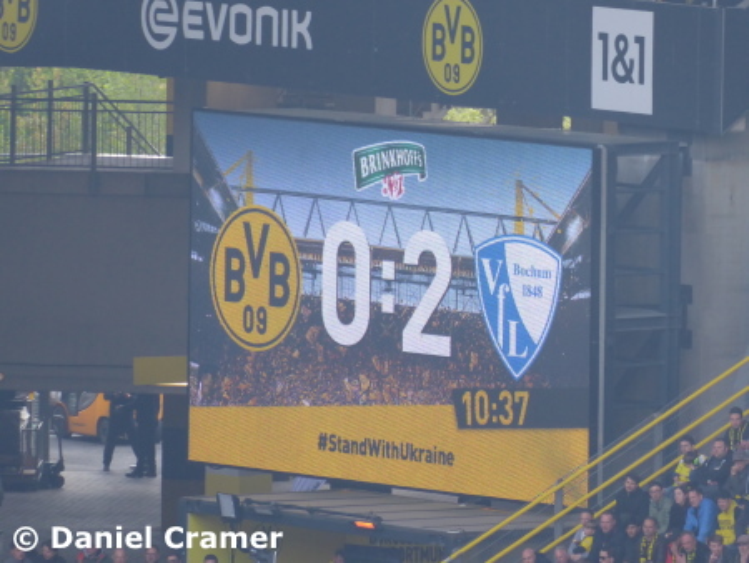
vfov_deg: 2.1
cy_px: 282
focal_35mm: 720
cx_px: 374
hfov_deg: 2.8
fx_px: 15587
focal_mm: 129
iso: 250
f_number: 6.4
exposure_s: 1/125
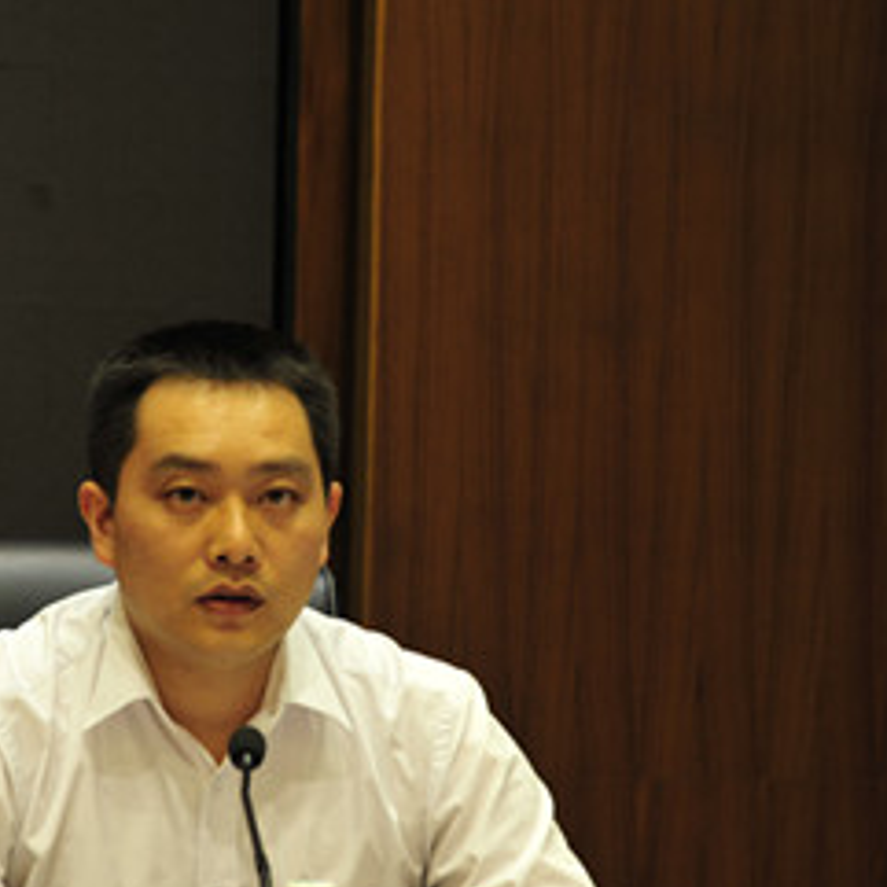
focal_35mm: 211
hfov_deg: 8.3
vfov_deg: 8.3
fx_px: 6117
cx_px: 258
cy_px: 548
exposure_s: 1/60
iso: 800
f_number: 6.3
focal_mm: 120
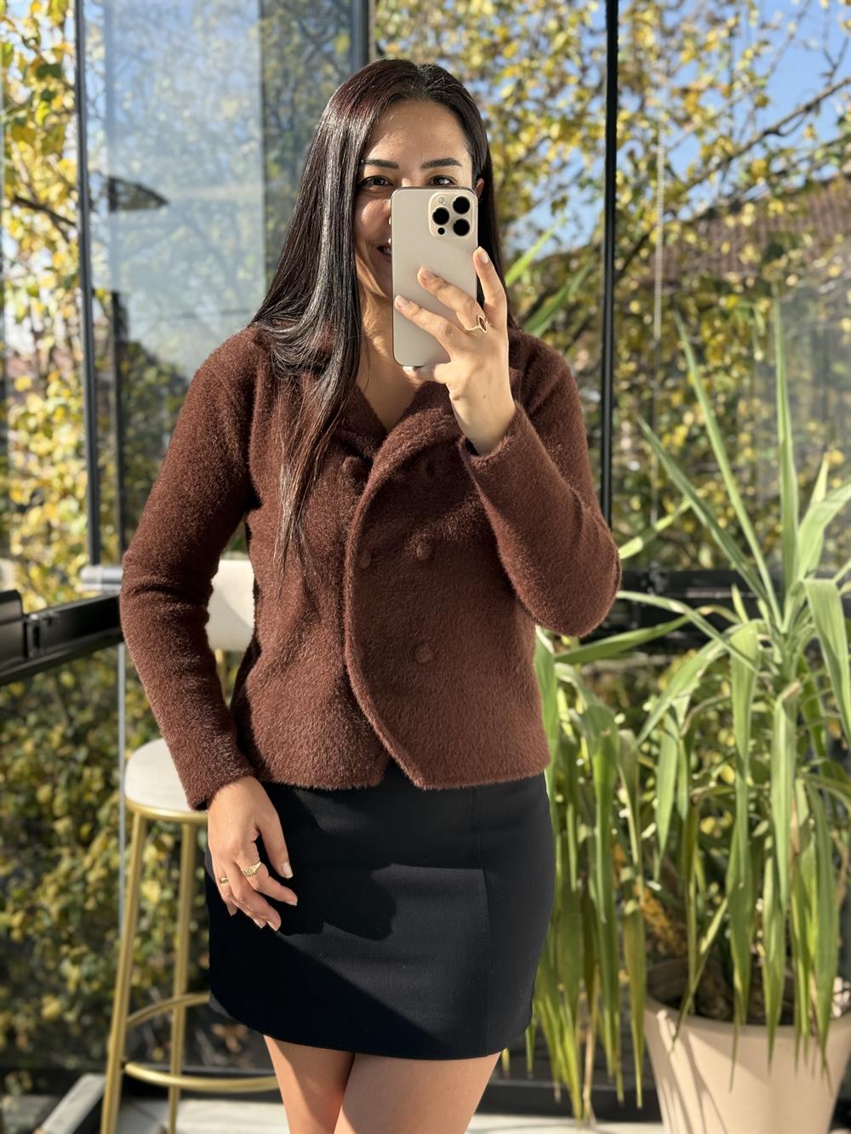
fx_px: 1573
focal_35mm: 48
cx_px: 426
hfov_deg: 30.3
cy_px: 567
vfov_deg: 39.7
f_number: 1.78
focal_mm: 6.76
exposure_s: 1/1055
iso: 80
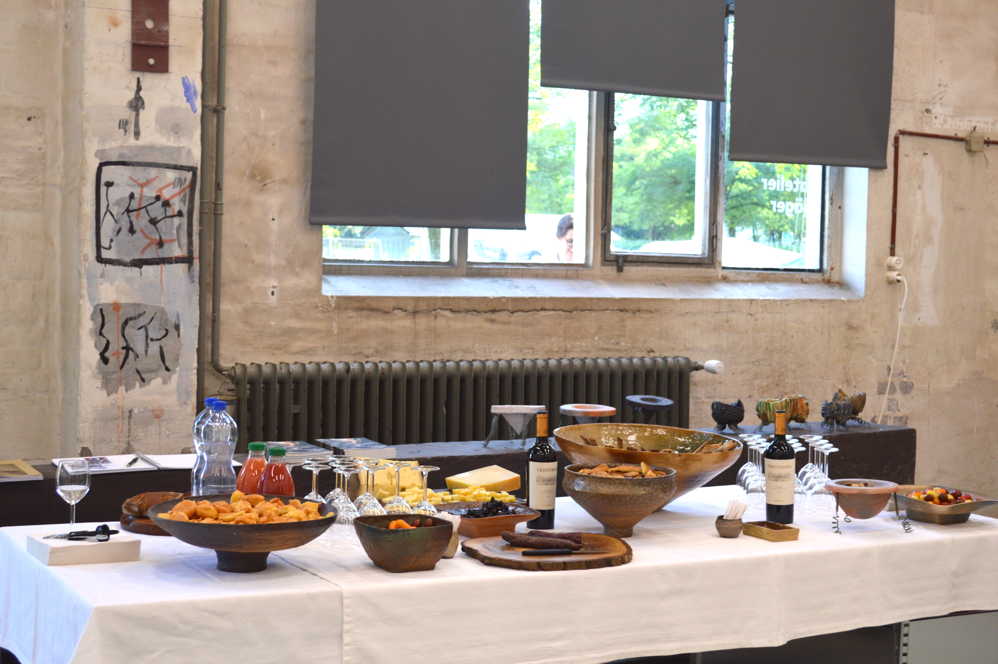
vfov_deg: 25.7
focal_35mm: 52
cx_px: 499
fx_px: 1454
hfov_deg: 37.9
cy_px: 332
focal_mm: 35
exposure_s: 1/100
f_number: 5
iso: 400
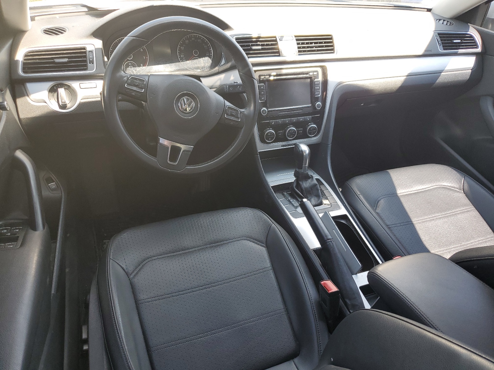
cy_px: 185
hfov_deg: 67.3
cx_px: 247
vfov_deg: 53.1
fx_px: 371
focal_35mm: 26
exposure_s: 1/167
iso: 50
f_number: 1.5
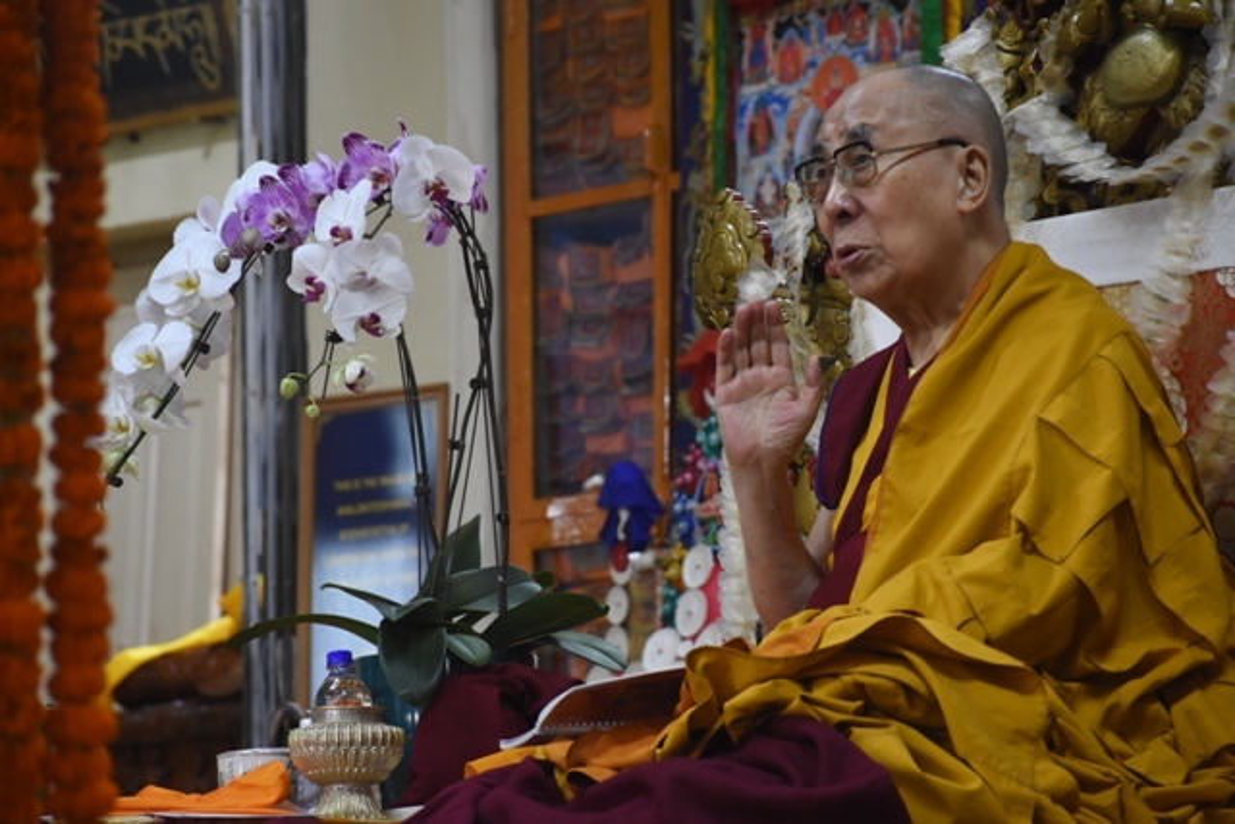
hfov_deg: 9.8
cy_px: 412
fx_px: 7205
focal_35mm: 210
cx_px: 618
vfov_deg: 6.5
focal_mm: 140
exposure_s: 1/50
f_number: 7.1
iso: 2000
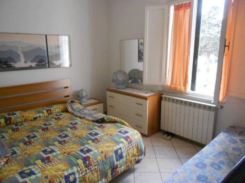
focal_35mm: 26
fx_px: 184
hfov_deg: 67.3
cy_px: 92
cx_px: 122
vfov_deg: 53.1
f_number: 3.2
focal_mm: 4.6
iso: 400
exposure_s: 1/60
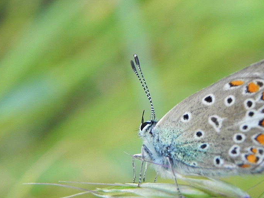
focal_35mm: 141
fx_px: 1075
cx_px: 161
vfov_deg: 10.5
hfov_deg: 14.0
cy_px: 141
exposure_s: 1/147
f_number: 4.5
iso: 160
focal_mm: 16.9
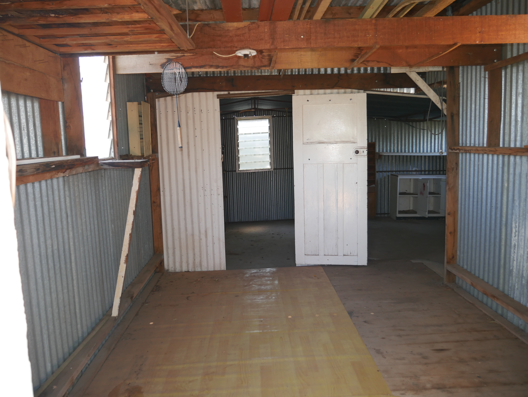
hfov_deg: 63.4
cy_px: 198
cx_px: 264
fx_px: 427
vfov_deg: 49.8
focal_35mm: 28
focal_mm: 14
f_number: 3.5
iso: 320
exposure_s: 1/60
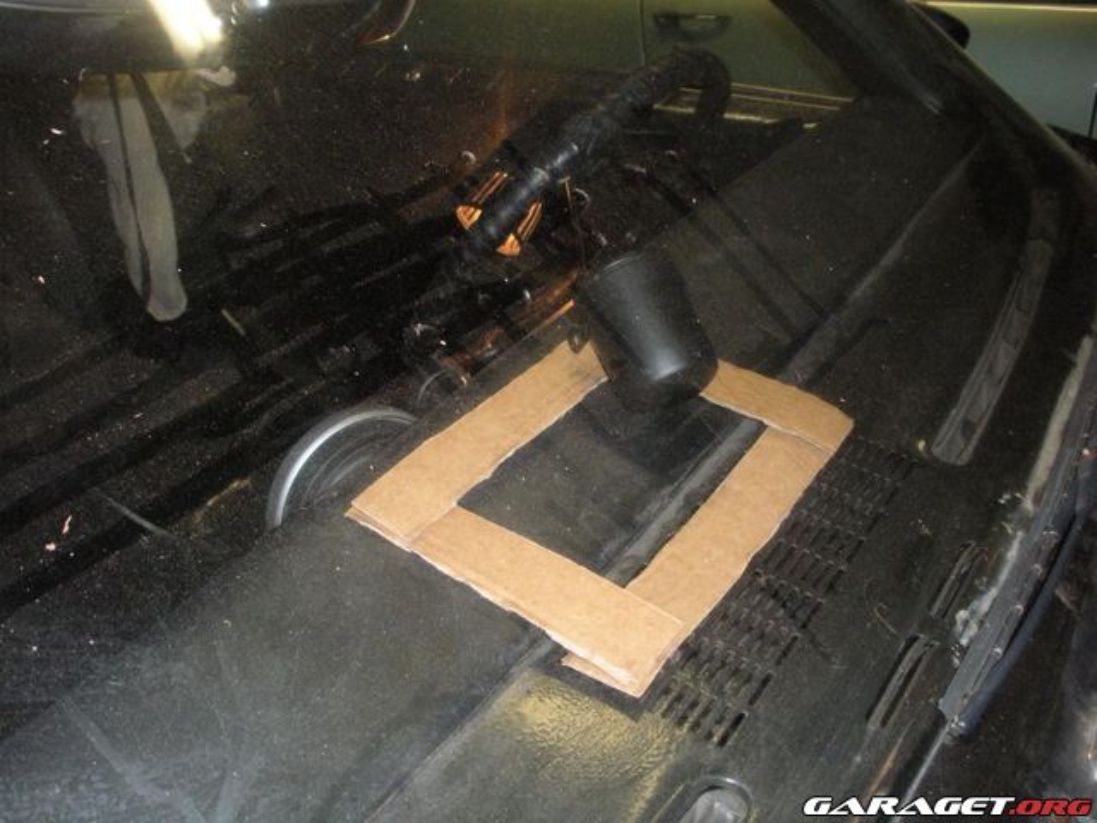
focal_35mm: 36
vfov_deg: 39.7
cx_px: 548
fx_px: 1141
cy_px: 412
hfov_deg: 51.4
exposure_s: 1/60
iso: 400
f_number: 3.5
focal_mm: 6.3
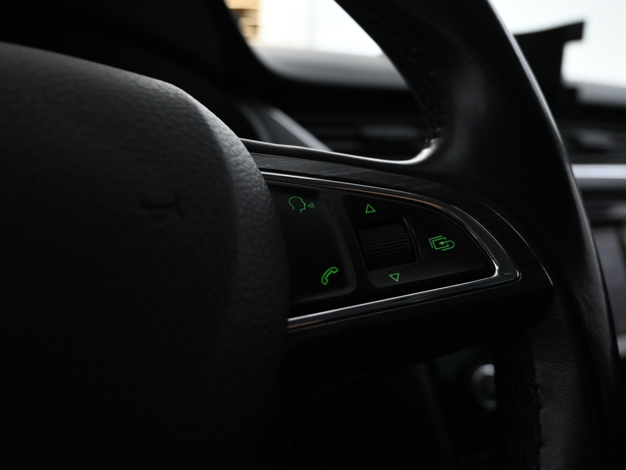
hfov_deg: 54.8
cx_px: 349
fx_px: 602
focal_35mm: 33
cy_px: 224
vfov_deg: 42.6
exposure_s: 1/25
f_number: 3.8
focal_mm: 19.5
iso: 1600
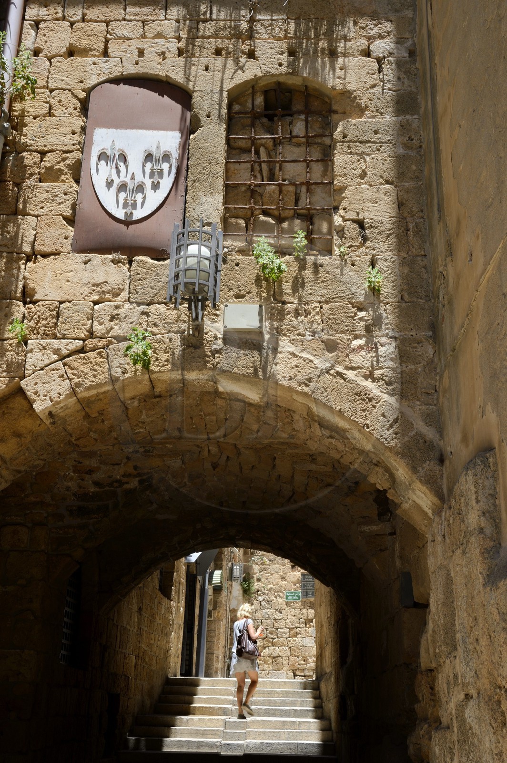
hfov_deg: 31.8
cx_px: 254
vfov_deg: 46.4
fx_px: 889
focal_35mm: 42
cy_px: 382
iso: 400
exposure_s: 1/100
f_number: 18
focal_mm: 42
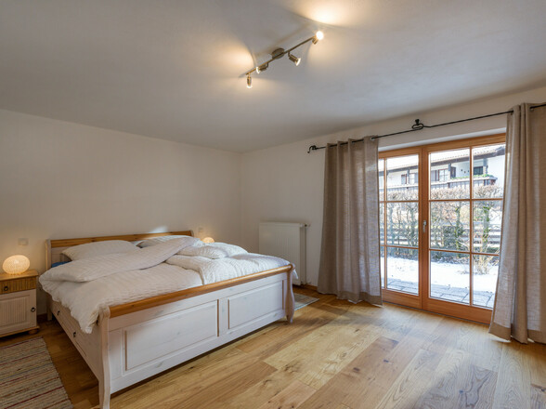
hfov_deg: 91.1
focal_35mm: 17
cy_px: 204
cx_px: 273
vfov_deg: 74.6
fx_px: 268
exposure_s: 1/30
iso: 400
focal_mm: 21
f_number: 8
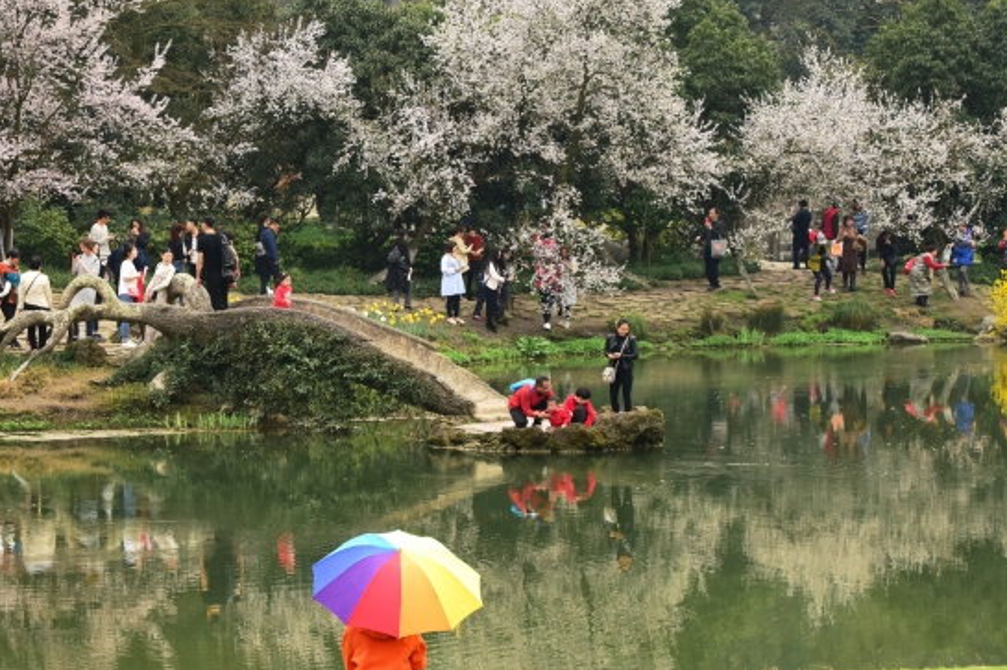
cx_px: 285
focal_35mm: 119
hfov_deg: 17.1
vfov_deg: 11.5
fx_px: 3327
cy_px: 325
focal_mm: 72
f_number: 10
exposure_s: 1/400
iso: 800
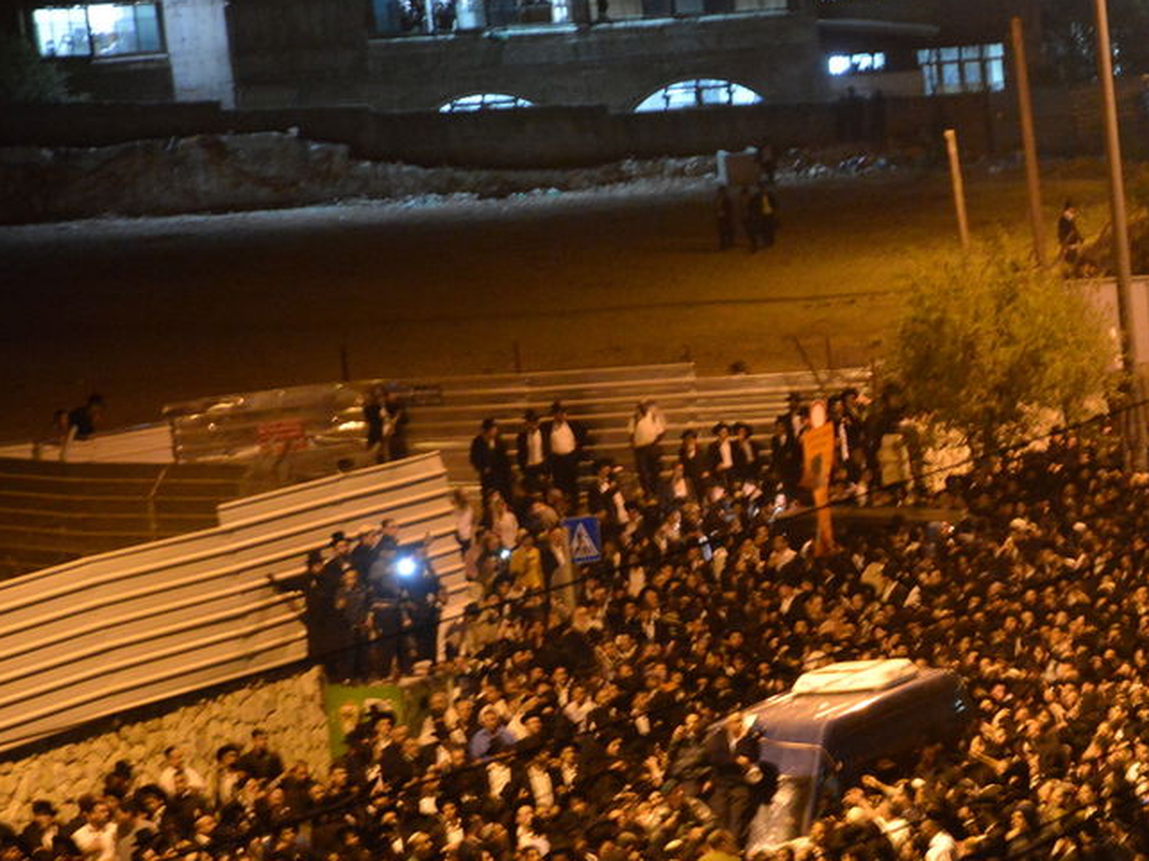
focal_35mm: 178
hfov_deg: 11.0
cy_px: 598
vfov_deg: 8.3
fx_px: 5907
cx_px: 1219
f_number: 4.5
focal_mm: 85
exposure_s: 1/15
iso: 5000
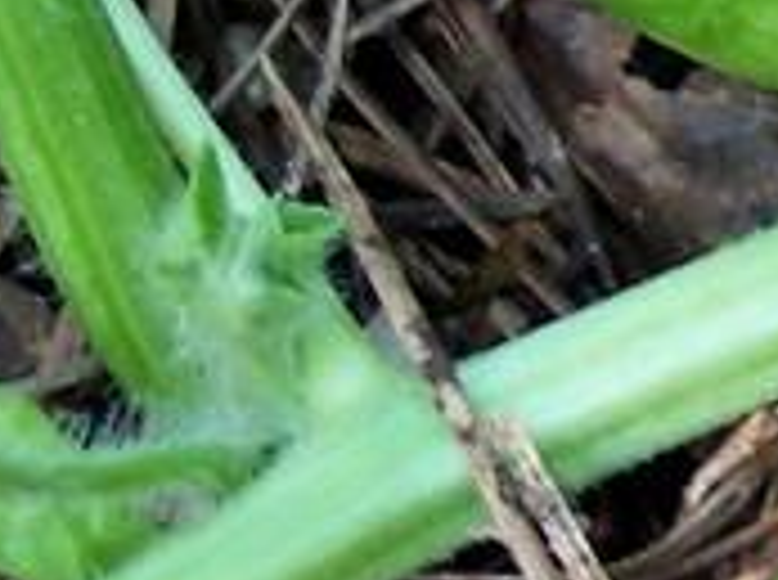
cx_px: 1349
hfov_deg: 8.7
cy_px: -97
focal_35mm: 220
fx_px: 4934
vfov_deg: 6.7
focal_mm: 8
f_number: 2.8
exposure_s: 1/30
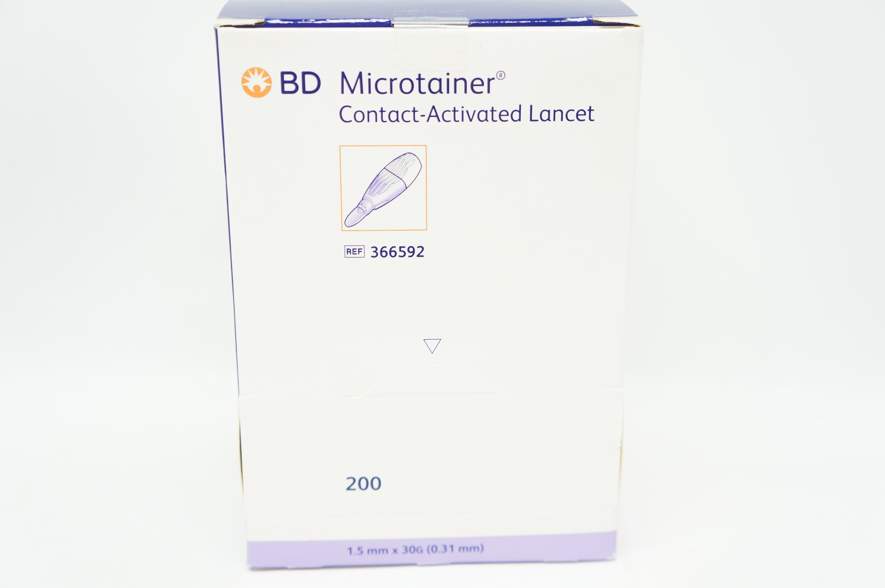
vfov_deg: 30.8
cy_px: 294
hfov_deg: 45.0
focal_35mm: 44
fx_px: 1068
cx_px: 442
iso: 400
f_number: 4.5
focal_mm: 29
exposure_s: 1/80
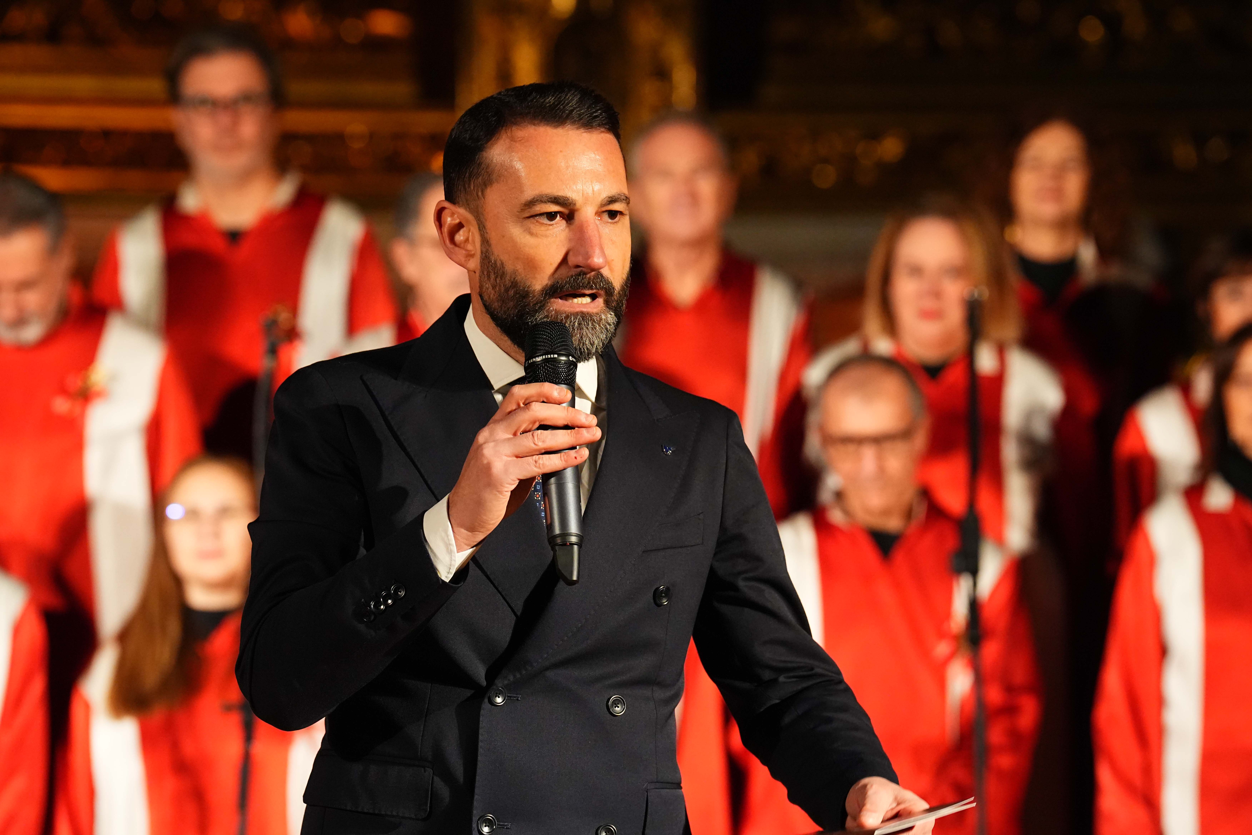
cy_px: 418
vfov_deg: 6.9
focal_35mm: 200
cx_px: 626
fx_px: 6955
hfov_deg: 10.3
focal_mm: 200
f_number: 5.6
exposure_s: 1/320
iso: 6400
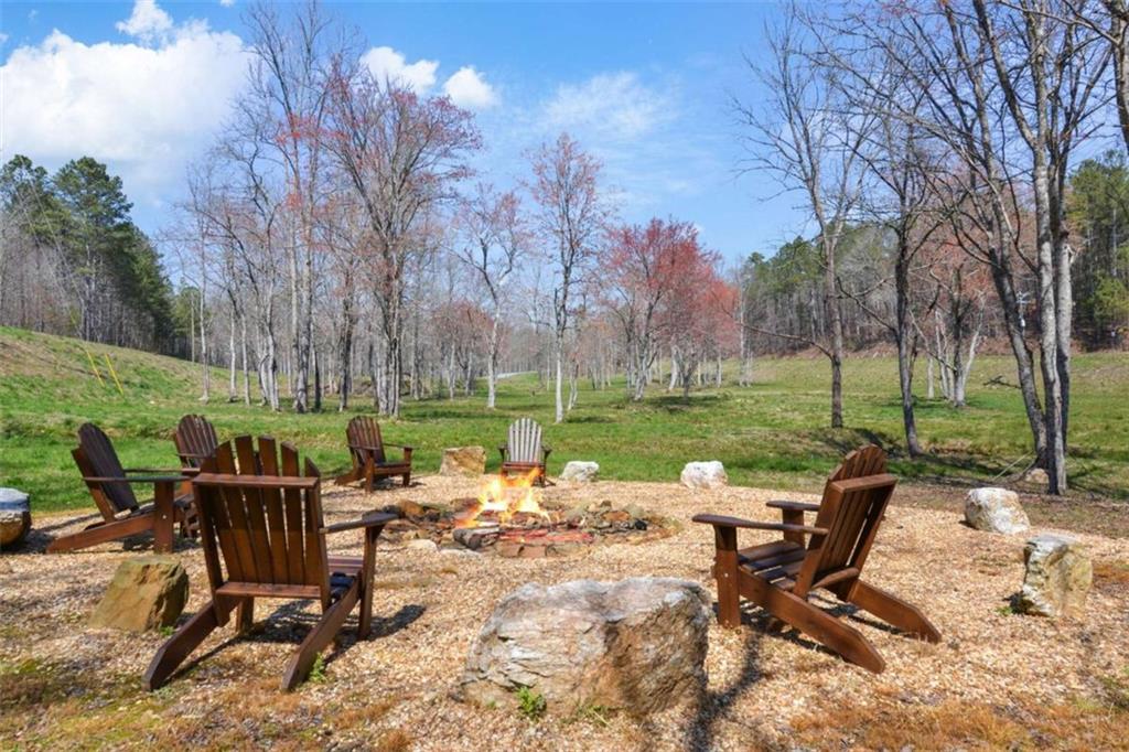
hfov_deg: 81.2
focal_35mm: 21
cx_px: 564
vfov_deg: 59.5
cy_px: 376
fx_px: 658
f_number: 8
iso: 400
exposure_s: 1/1000
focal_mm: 14
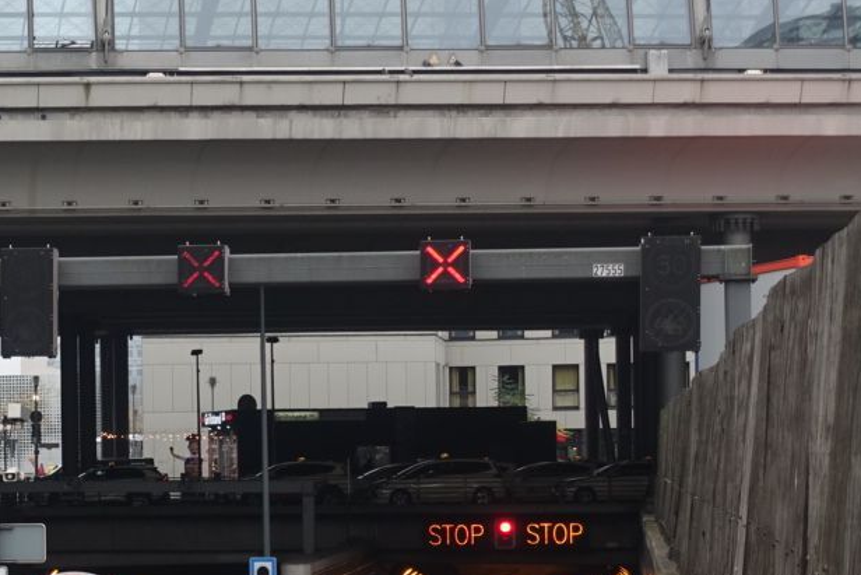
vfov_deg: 10.8
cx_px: -260
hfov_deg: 15.5
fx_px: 3014
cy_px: 501
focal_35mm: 126
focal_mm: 17.49
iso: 125
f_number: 4
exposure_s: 1/100
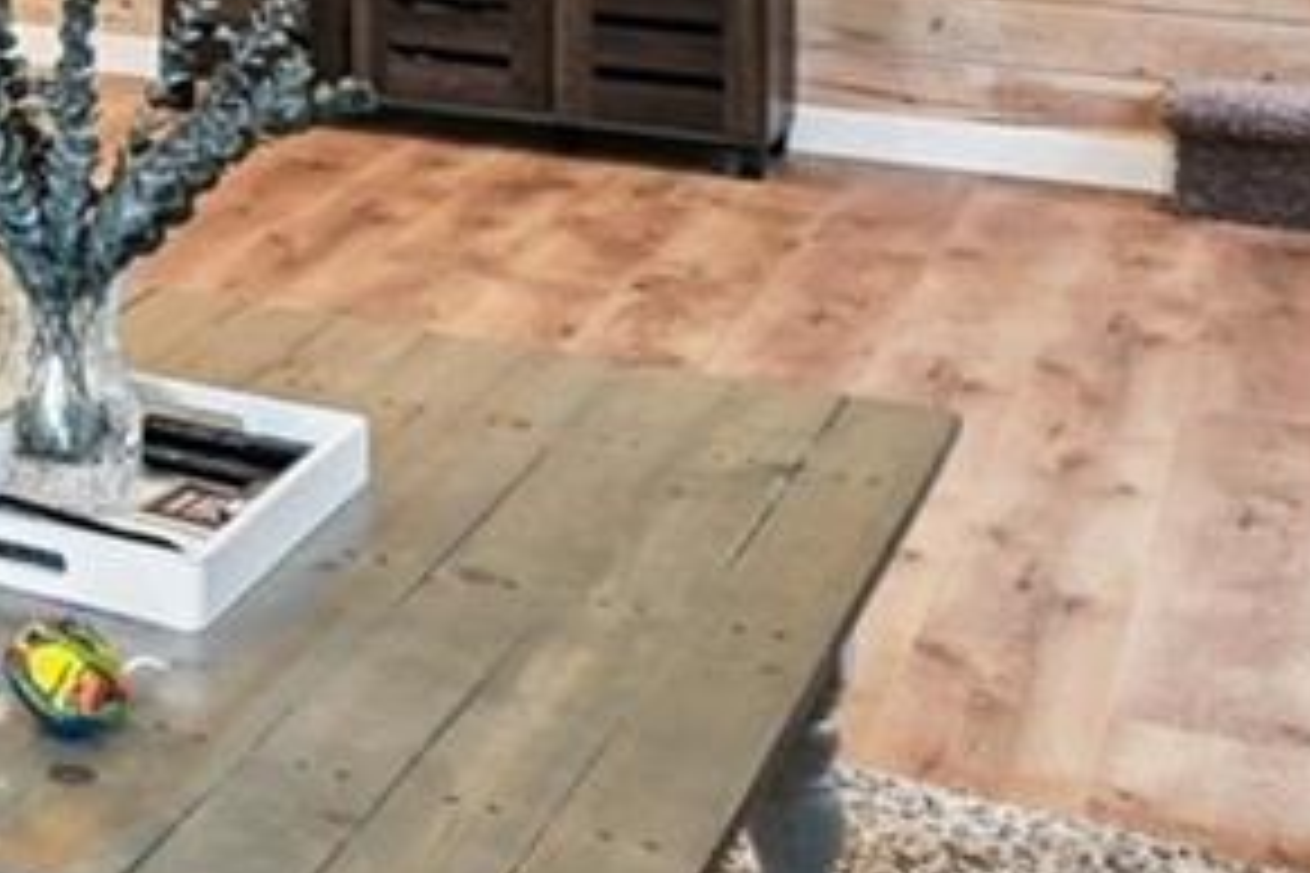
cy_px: -558
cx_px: -729
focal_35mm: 77
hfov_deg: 21.5
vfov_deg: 15.8
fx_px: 2802
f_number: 10
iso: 400
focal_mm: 14
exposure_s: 1/6
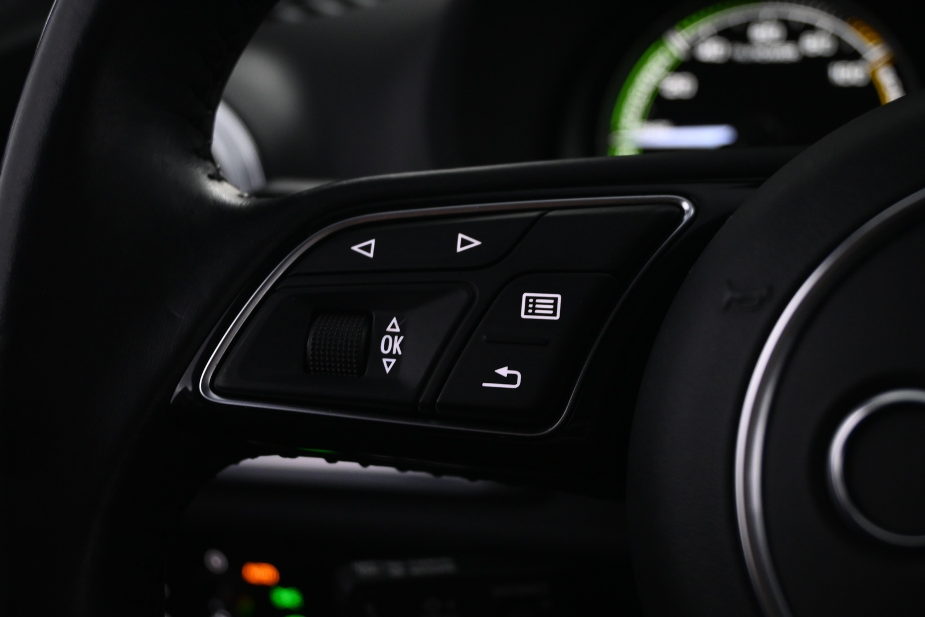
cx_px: 462
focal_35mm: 46
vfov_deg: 29.4
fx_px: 1175
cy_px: 308
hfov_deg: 43.0
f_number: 4.8
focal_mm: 30.5
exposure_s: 1/15
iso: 1600
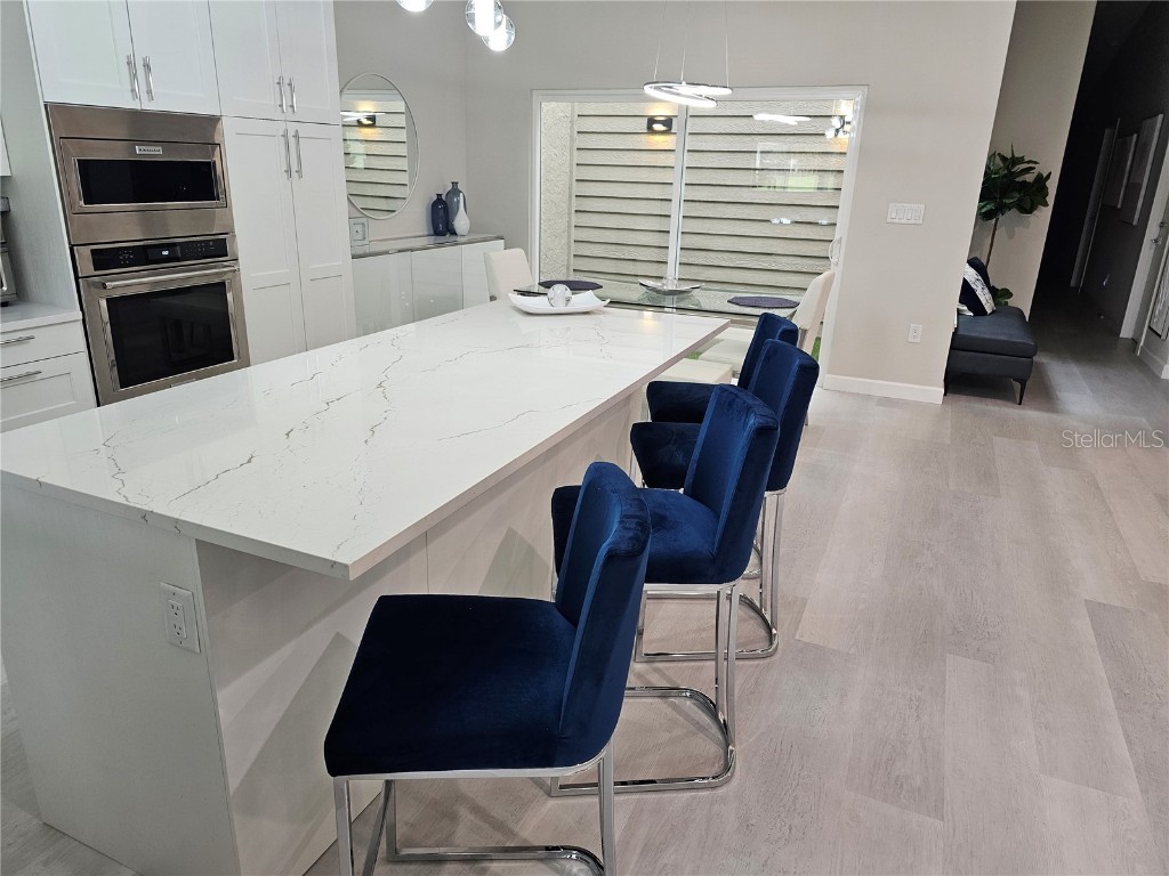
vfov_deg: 58.9
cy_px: 438
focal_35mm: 23
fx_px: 777
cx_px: 584
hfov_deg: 73.9
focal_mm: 6.3
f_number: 1.7
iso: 200
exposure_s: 1/120
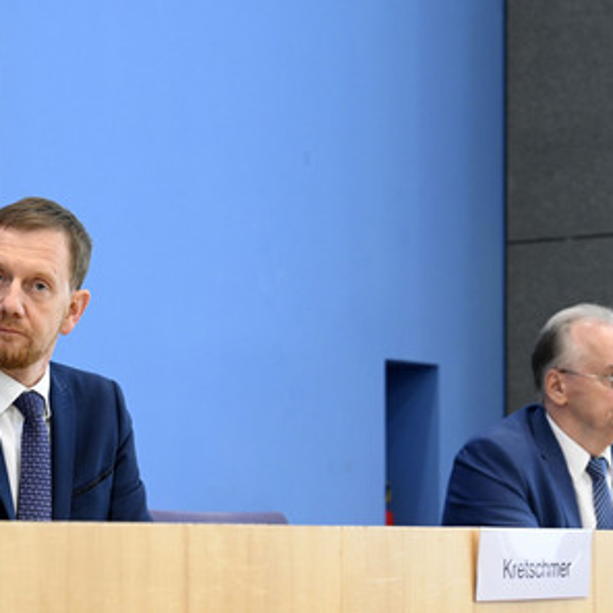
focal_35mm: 110
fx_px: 2204
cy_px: 306
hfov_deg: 15.8
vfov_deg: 15.8
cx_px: 272
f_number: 5.6
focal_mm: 85
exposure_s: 1/500
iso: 5000
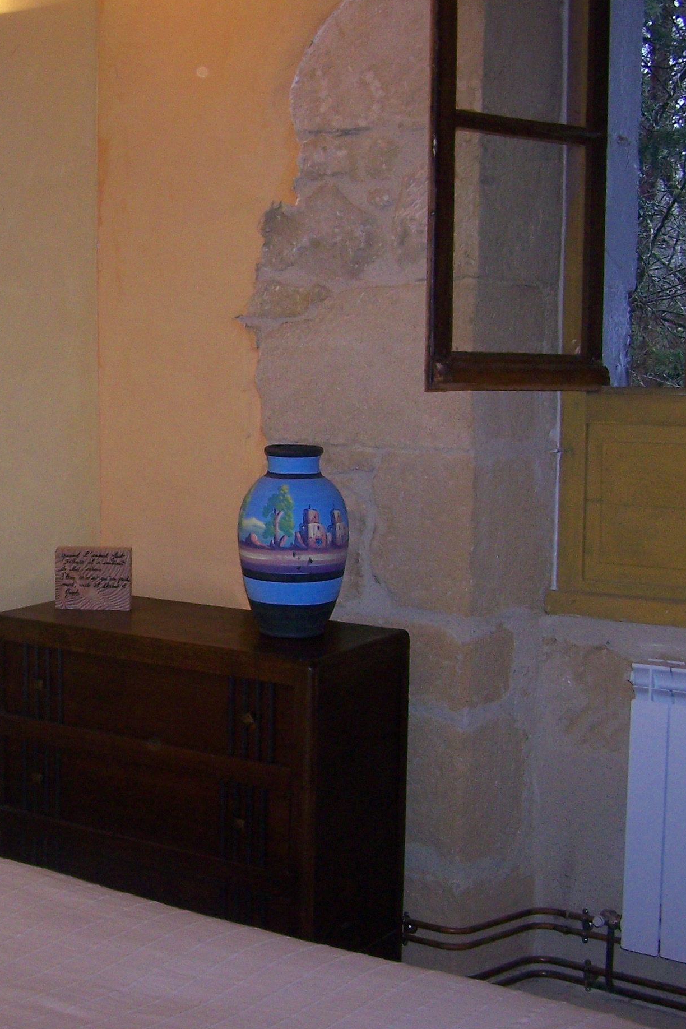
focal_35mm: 61
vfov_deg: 32.9
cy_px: 519
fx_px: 1743
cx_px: 51
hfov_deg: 21.7
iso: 160
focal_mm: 6.3
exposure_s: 1/60
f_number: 2.8
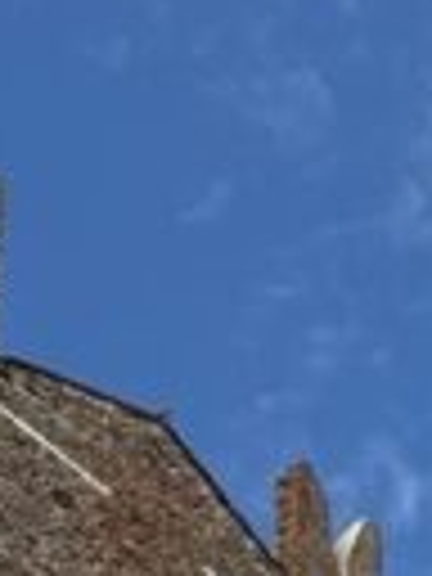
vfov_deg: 9.6
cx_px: 266
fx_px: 3195
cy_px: 1170
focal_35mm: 192
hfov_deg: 7.7
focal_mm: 6.86
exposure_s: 1/4762
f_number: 1.78
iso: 80
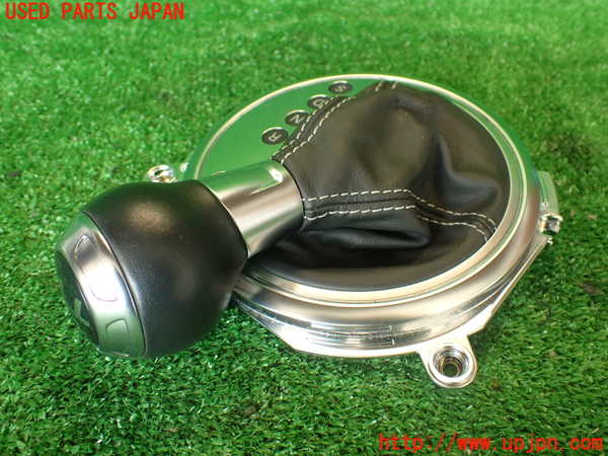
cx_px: 304
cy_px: 228
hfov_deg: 56.8
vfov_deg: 44.2
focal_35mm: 32
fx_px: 562
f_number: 2.4
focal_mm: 5.79
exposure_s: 1/50
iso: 200
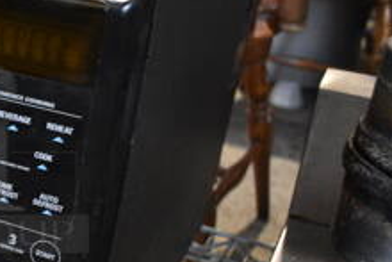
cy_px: 159
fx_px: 817
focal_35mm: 75
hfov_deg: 23.9
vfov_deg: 18.2
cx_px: -109
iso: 2200
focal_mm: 18
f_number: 3.5
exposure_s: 1/125
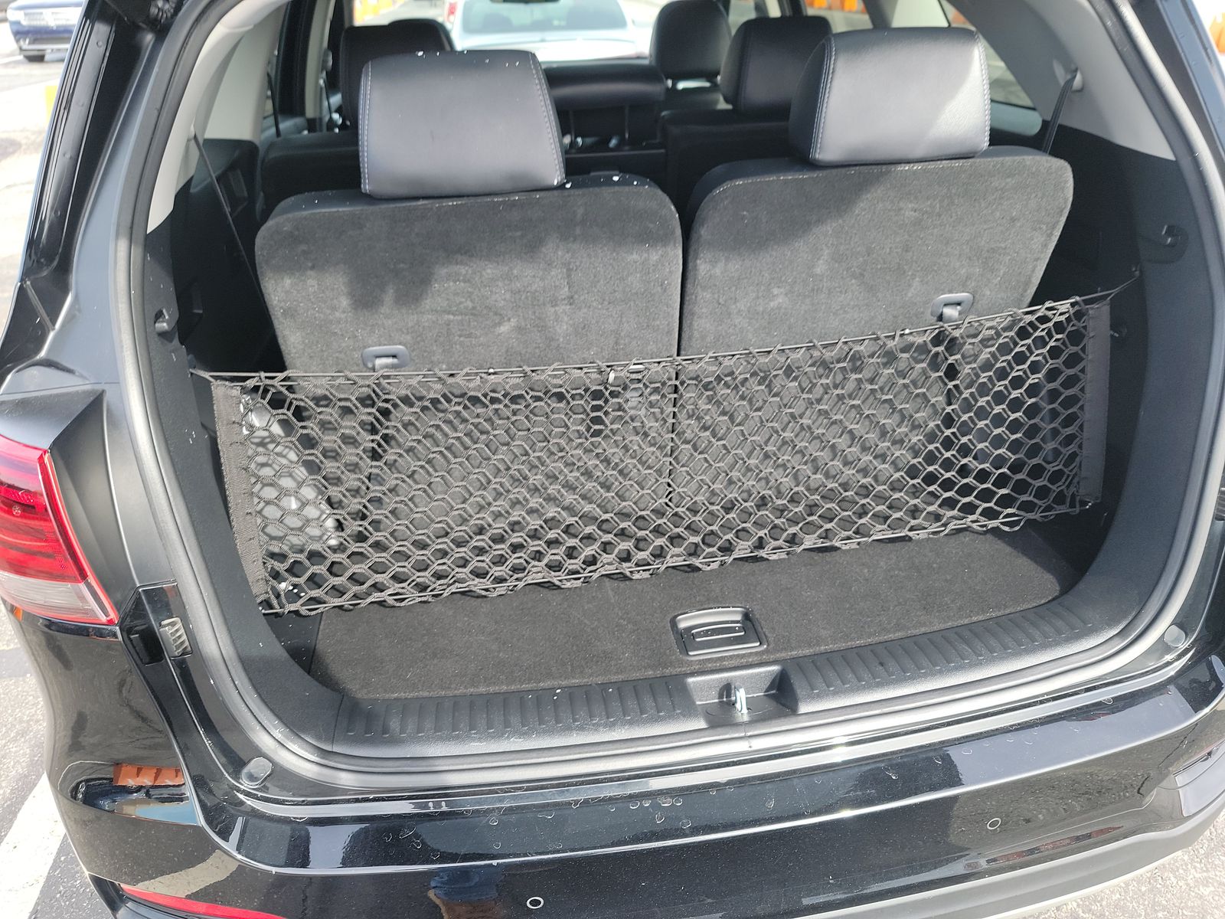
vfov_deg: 56.8
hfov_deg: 71.6
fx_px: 849
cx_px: 612
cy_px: 460
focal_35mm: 24
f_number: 1.8
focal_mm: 6.7
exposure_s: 1/119
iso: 68
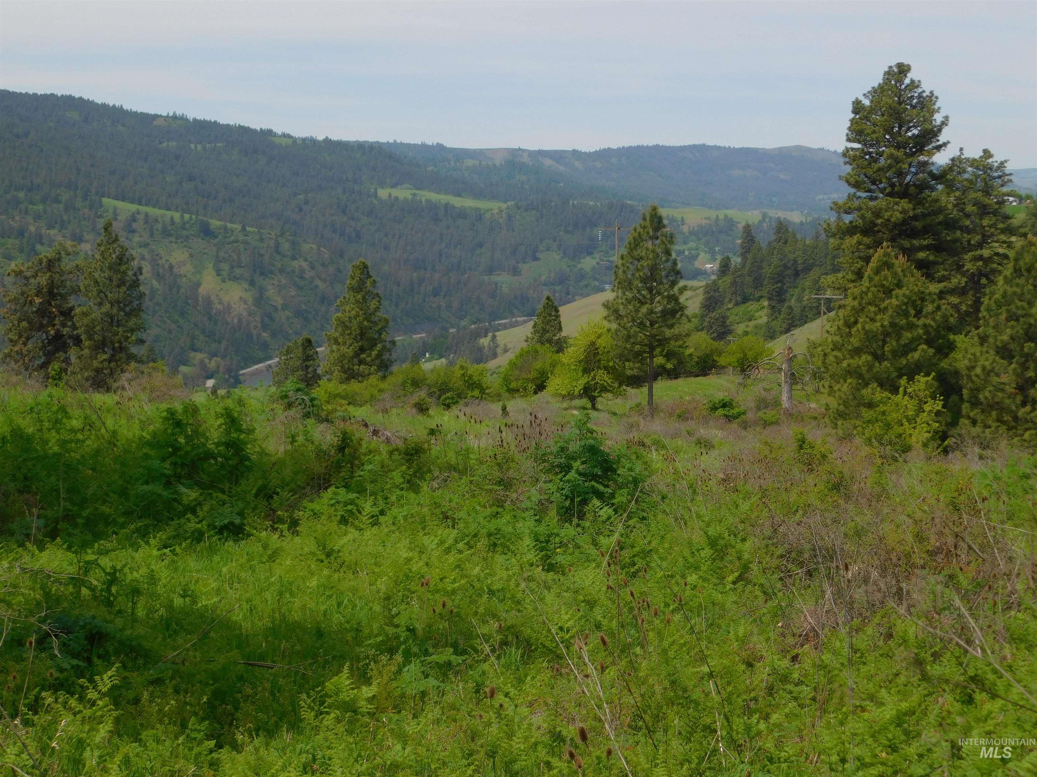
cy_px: 388
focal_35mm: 59
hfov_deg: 32.7
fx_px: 1767
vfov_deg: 24.8
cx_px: 518
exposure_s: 1/1000
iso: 125
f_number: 4
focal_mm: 10.4
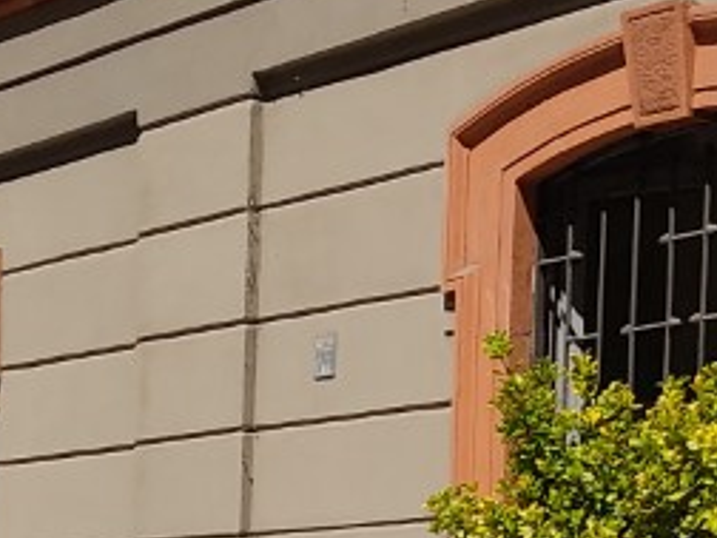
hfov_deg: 14.4
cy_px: 1005
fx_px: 2734
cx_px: -174
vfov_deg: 10.5
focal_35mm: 132
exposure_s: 1/2228
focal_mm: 4.74
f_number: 1.79
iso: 100
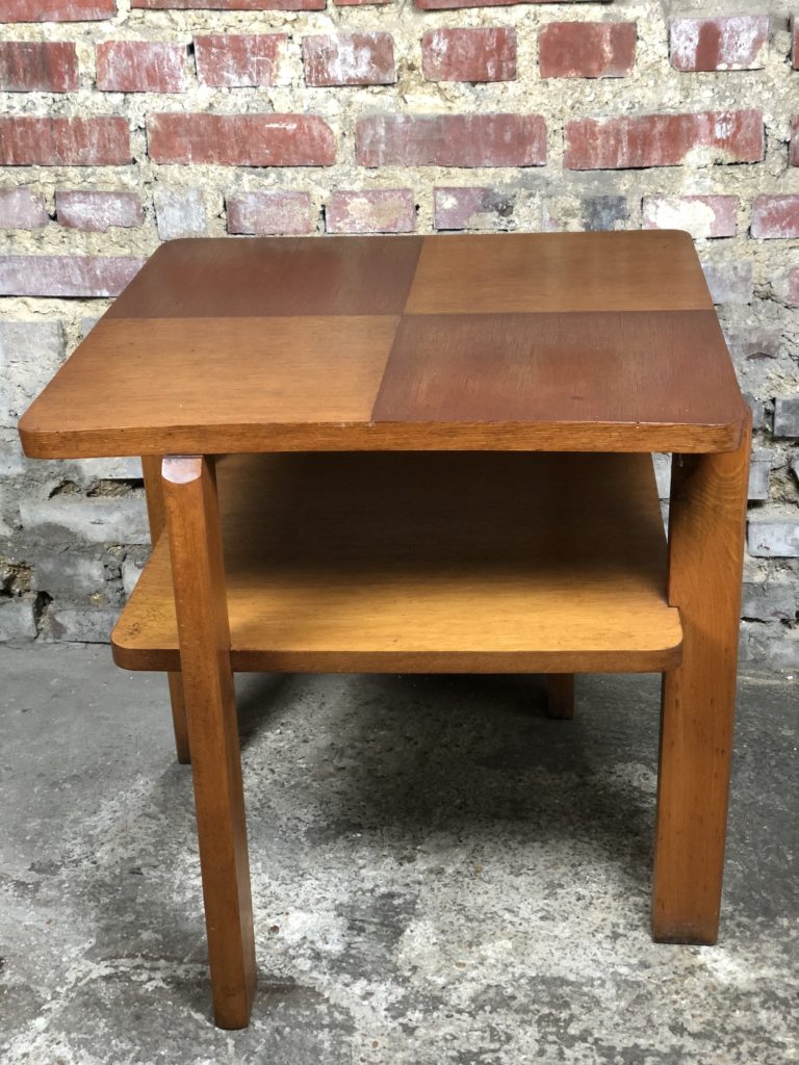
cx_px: 400
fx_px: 1600
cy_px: 532
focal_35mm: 52
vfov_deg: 36.8
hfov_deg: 28.0
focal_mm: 6
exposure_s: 1/25
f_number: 2.4
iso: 125
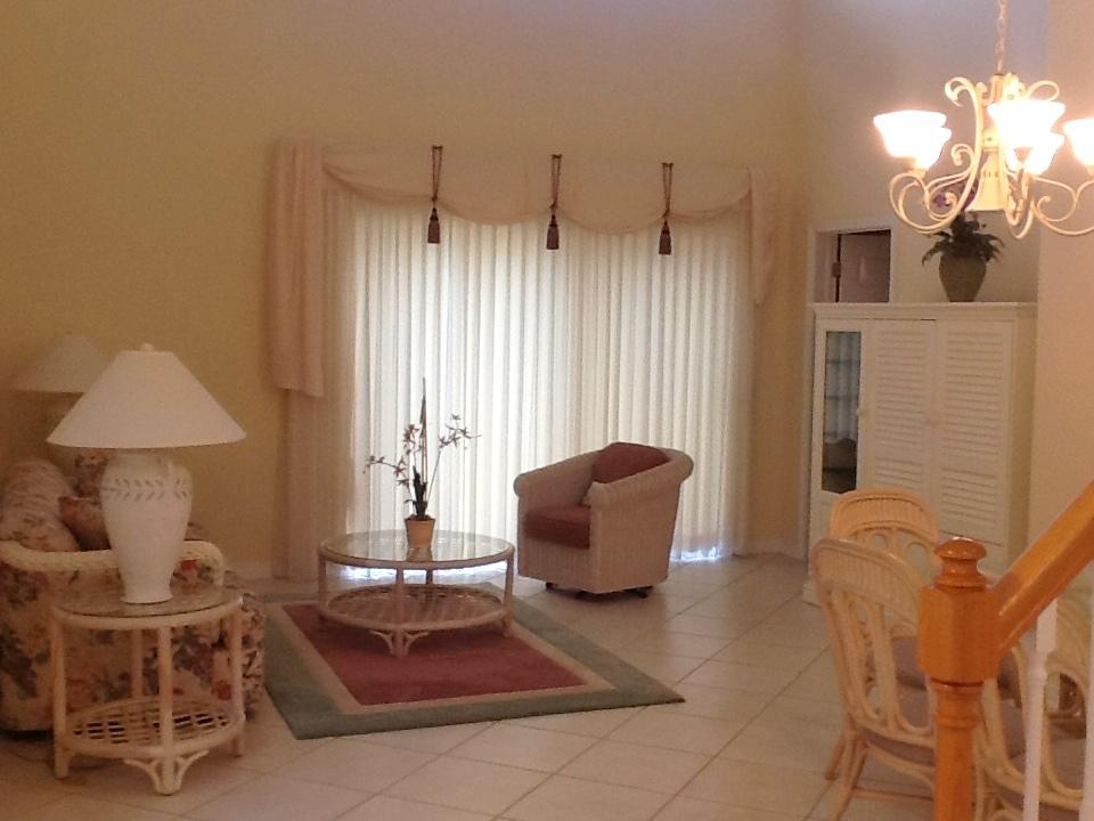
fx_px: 1391
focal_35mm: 44
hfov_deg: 42.9
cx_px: 547
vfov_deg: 32.9
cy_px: 410
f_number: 2.4
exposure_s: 1/30
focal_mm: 2.03
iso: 50
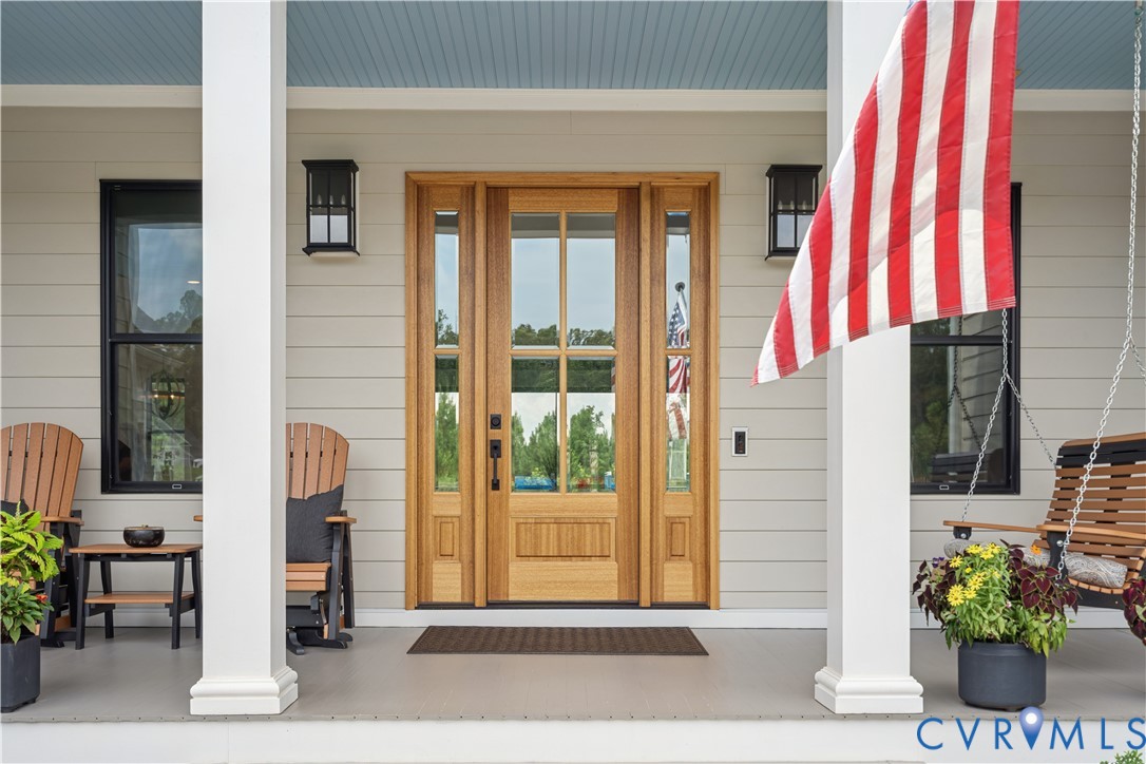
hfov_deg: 54.4
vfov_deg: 37.9
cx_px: 573
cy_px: 382
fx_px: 1114
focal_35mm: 35
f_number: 9
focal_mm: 35
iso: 100
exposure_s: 1/100
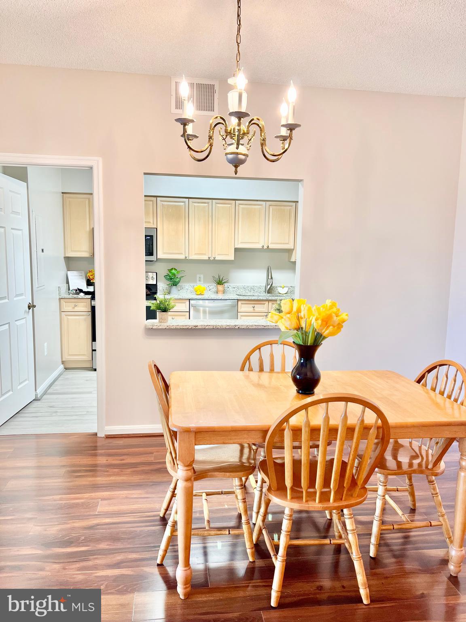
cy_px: 311
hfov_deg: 53.1
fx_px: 467
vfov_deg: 67.3
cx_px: 233
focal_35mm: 26
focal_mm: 5.7
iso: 80
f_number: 1.5
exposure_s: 1/60
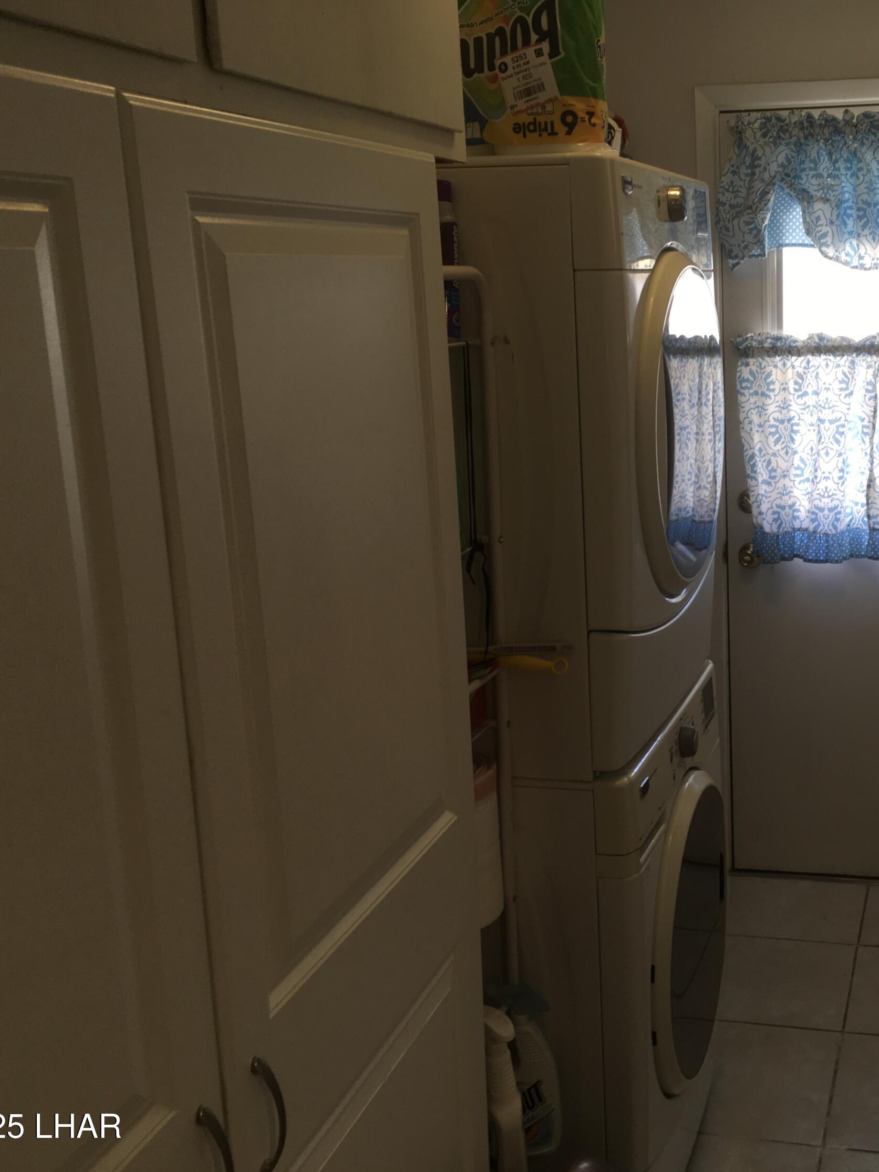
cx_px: 712
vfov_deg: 47.9
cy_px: 589
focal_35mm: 39
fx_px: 1321
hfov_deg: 35.5
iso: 25
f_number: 2.2
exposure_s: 1/37
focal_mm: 4.15
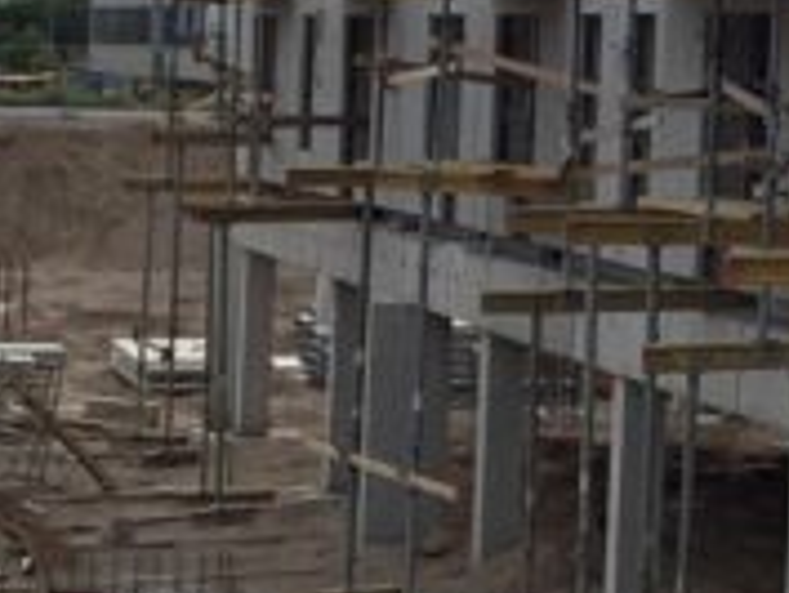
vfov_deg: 9.8
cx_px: 1921
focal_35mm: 150
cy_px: 18
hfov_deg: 11.0
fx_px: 3421
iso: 25
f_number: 1.8
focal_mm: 4.25
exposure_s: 1/1610
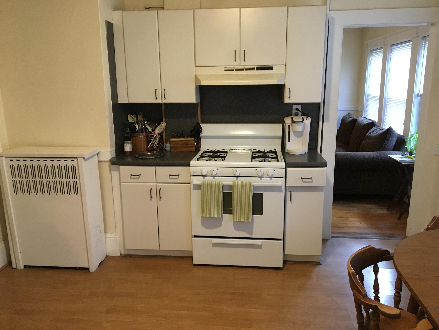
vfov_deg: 48.2
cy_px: 165
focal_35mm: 29
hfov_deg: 61.7
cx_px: 220
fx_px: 368
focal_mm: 4.15
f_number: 2.2
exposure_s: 1/30
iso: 160
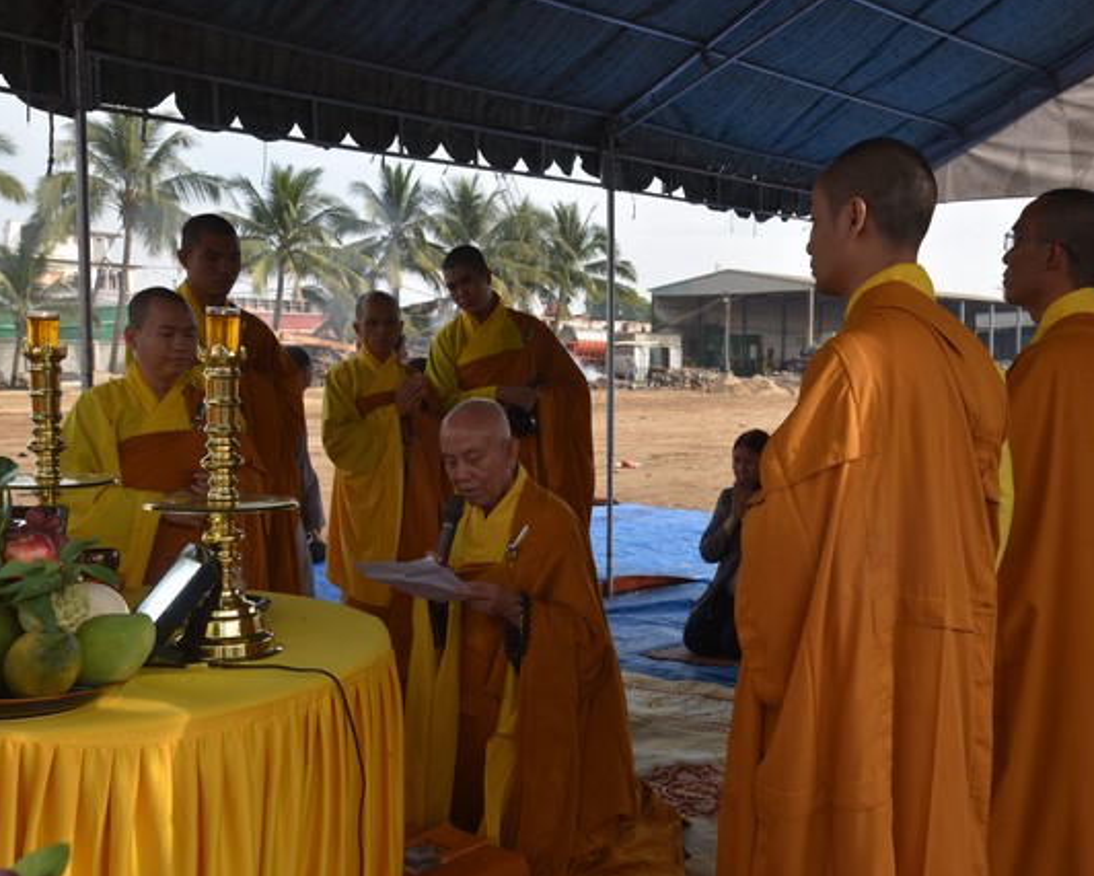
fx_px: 1263
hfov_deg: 46.7
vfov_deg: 38.2
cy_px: 438
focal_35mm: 39
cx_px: 629
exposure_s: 1/250
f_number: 8
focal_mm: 34
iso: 320
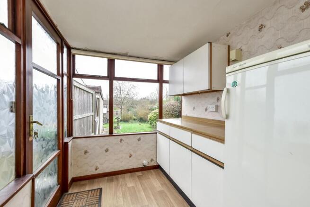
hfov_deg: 100.4
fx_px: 129
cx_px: 155
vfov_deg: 77.4
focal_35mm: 15
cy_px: 104
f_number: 8
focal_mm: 10
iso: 640
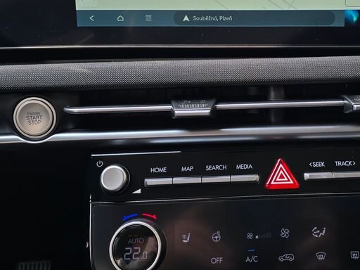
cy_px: 72
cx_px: 237
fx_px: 478
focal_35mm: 46
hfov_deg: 40.8
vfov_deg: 31.0
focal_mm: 6.3
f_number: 1.7
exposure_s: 1/133
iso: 12
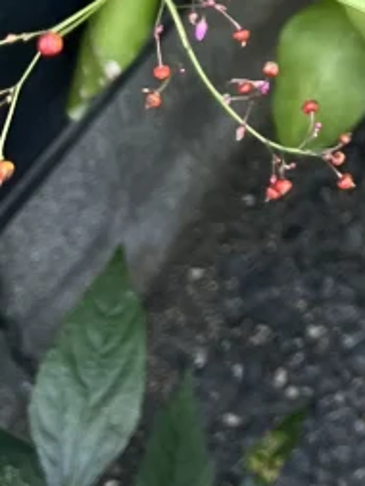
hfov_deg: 9.1
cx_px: 838
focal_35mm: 148
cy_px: -200
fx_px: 2079
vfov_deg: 12.8
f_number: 1.6
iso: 64
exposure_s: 1/121
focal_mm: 5.1
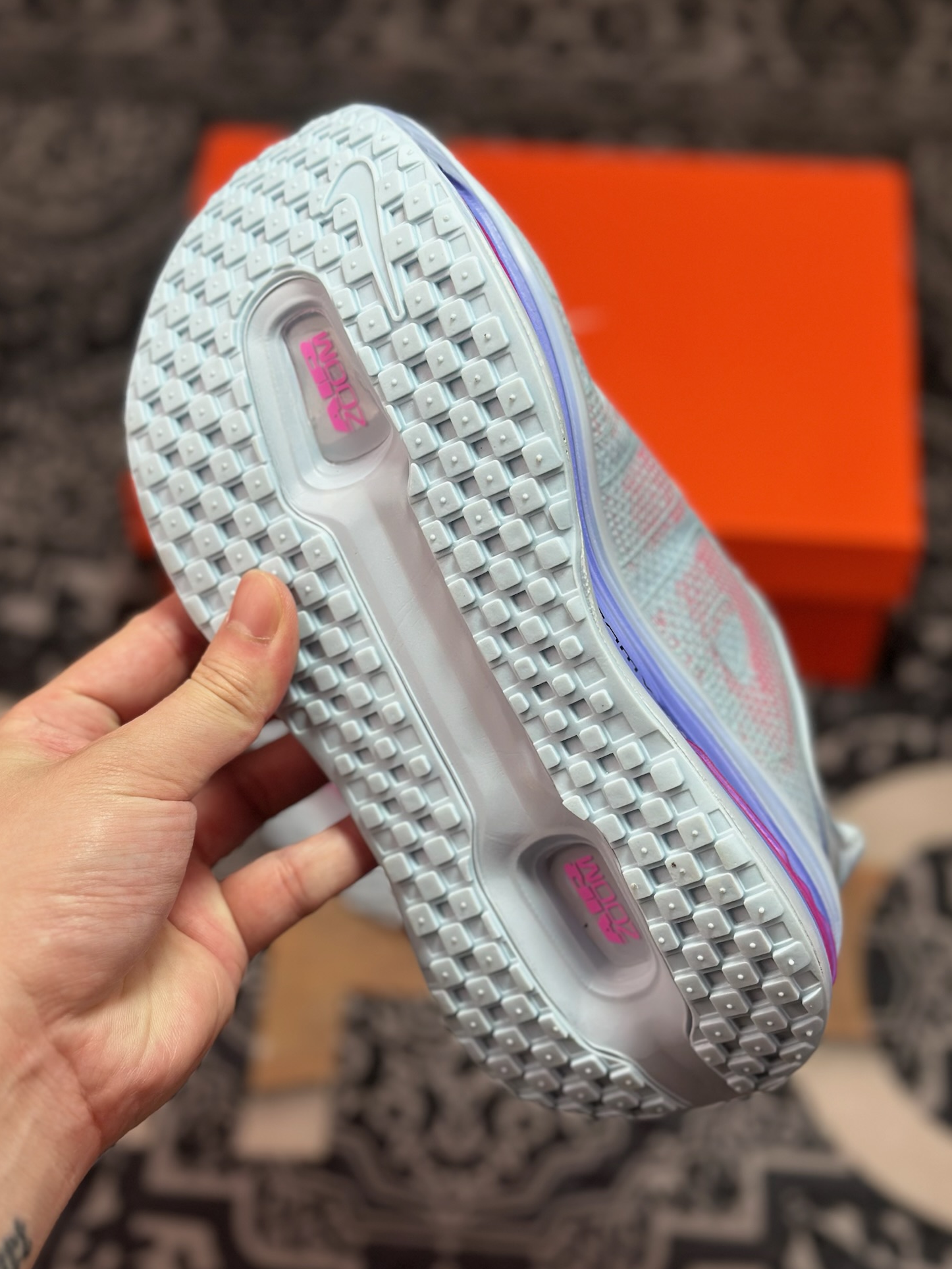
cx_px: 481
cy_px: 640
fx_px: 1870
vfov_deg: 37.5
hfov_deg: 28.6
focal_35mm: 51
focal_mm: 6.86
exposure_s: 1/1145
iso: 80
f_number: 1.78
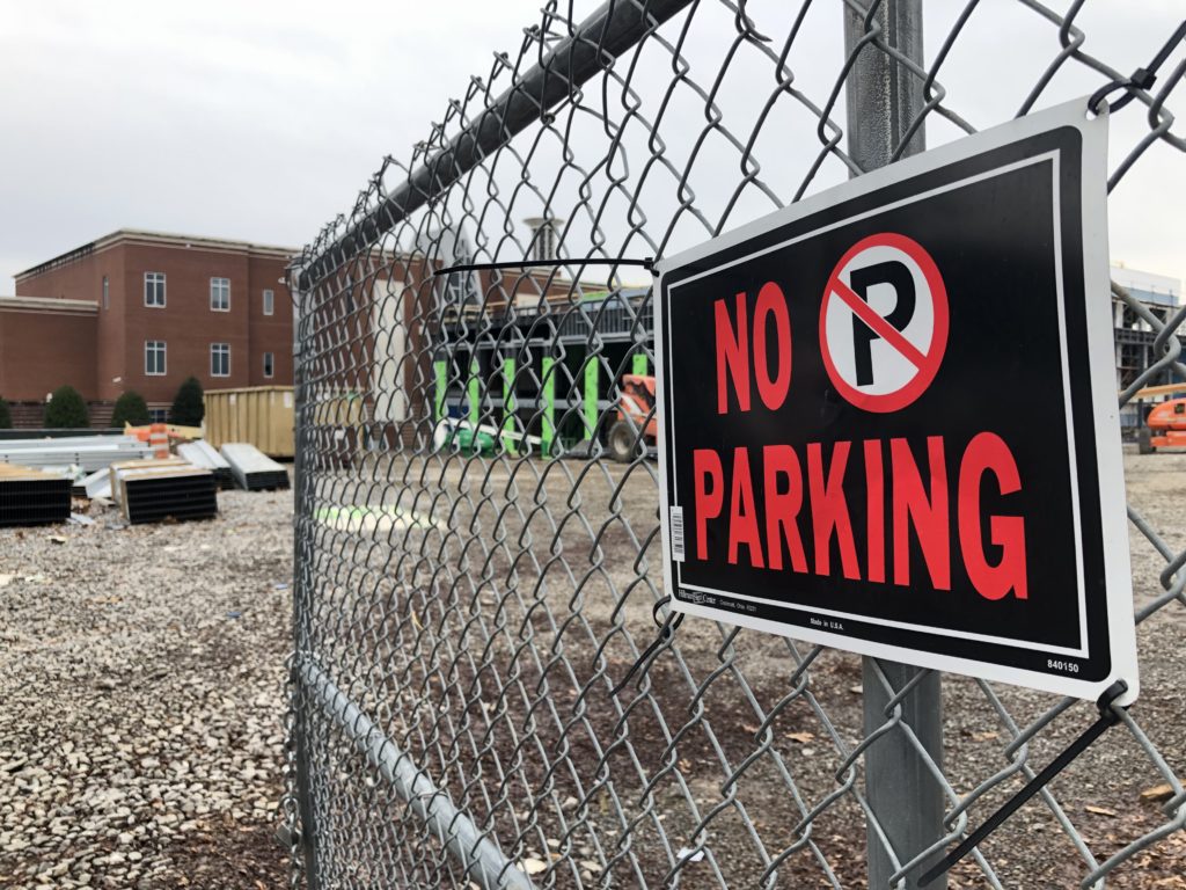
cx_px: 593
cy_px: 445
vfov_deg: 49.7
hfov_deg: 63.4
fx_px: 959
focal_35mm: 28
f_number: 1.8
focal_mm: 3.99
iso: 20
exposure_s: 1/125
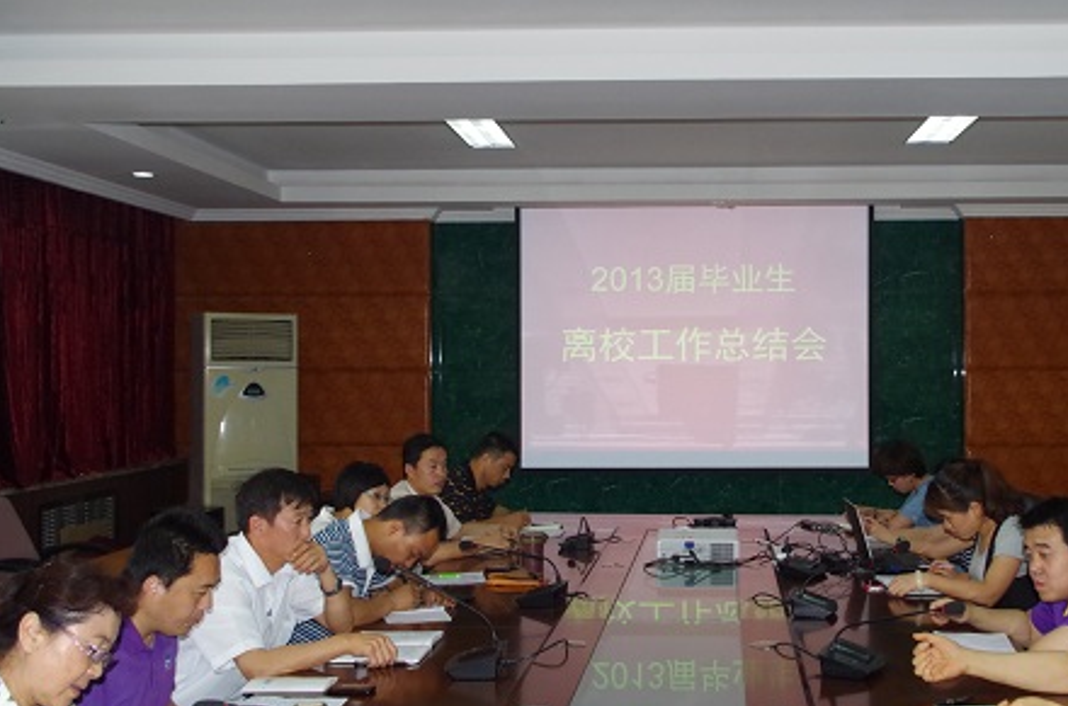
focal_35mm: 42
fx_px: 1243
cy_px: 374
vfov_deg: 31.7
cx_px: 654
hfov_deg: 46.2
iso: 1600
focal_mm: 23.13
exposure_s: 1/180
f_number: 6.3
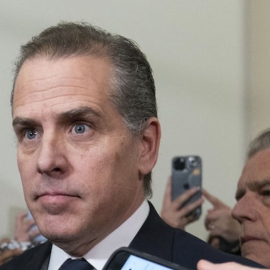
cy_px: 268
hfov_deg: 27.0
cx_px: 20
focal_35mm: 61
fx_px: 538
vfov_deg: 26.7
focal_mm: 24
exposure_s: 1/200
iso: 3200
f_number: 2.8
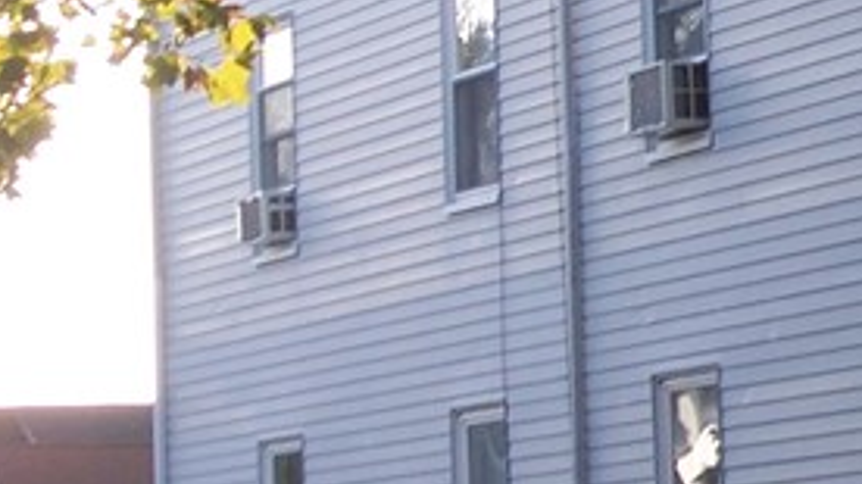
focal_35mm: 210
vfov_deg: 5.8
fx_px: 4798
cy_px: -37
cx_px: 1131
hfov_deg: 10.1
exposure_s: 1/90
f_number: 4
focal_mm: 10.7
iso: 100
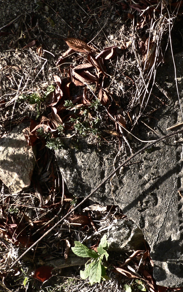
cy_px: 146
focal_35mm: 75
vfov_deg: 27.5
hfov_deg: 16.8
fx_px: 599
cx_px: 208
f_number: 4.6
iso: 100
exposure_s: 1/320
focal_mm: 8.1
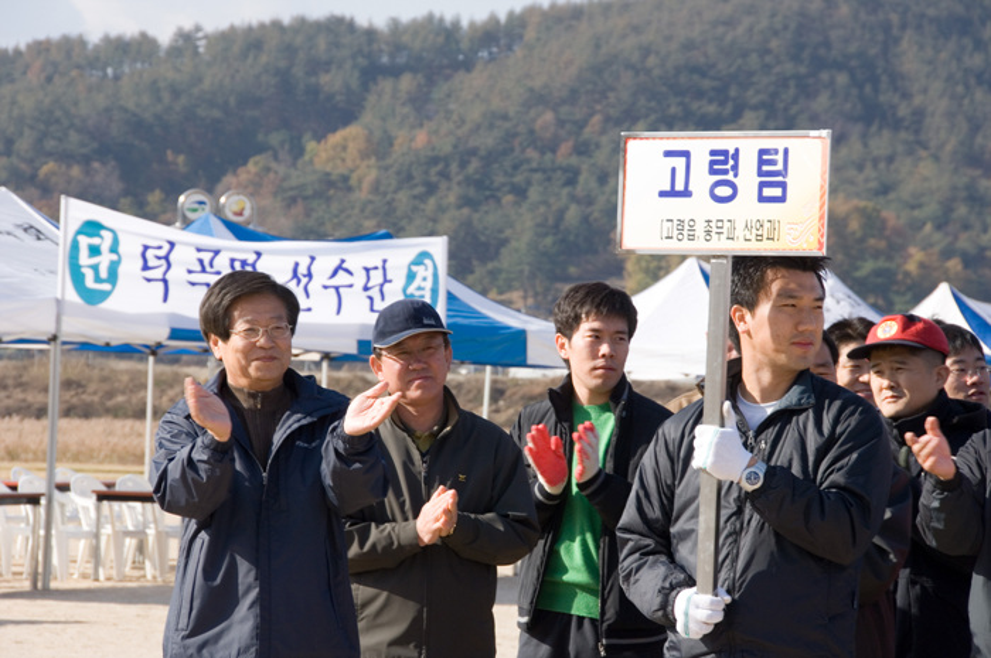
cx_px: 496
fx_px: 4949
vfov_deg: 7.6
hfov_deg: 11.4
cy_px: 329
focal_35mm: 180
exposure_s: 1/125
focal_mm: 120
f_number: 10
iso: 100
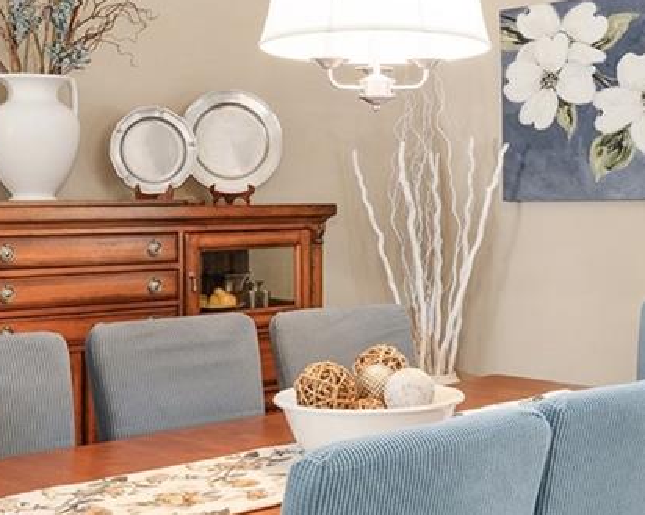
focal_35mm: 62
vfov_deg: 24.5
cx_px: 405
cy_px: 199
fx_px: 1183
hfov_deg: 30.4
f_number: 7.1
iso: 500
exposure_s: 1/8
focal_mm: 17
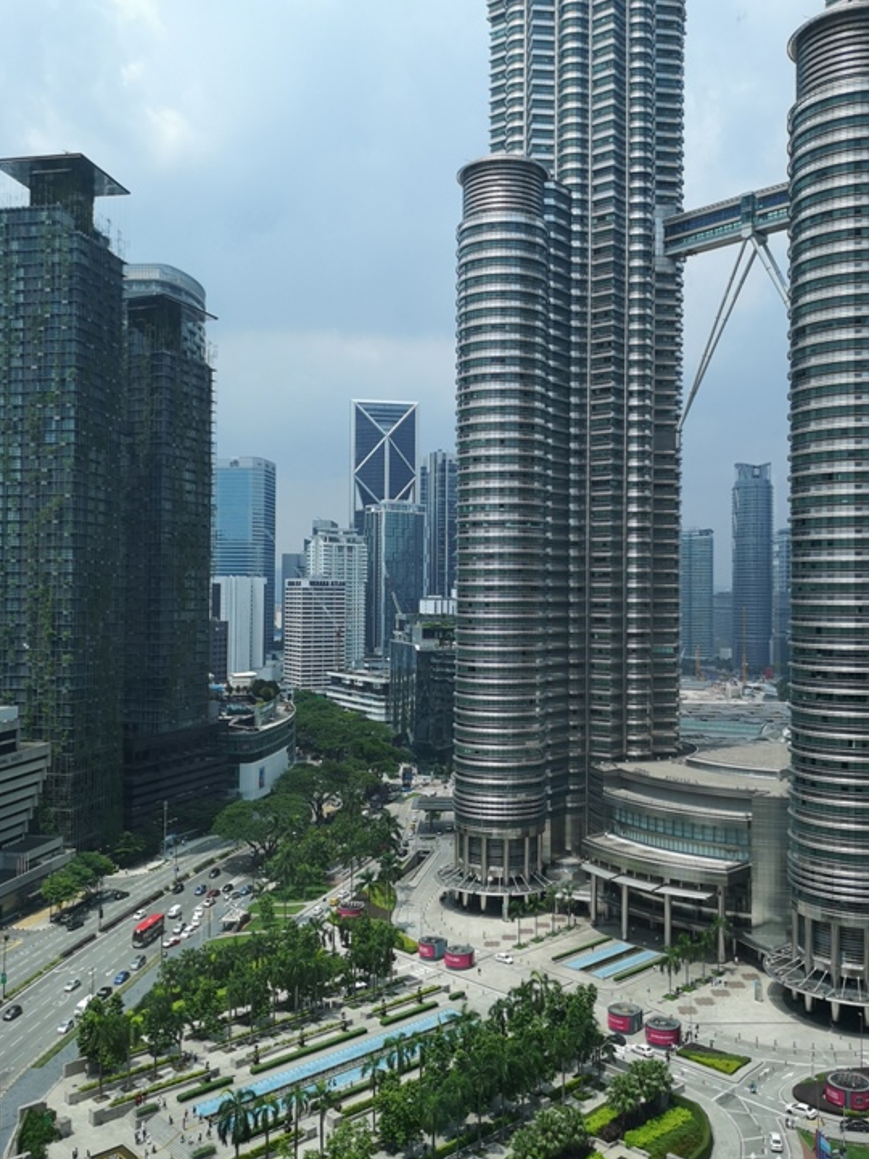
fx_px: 1004
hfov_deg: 46.8
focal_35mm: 30
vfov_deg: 60.0
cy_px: 580
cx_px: 470
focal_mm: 3.95
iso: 50
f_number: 1.8
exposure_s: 1/809
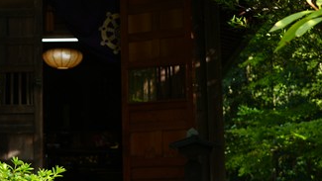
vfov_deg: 9.9
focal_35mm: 122
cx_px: 42
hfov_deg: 17.3
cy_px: -12
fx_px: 1042
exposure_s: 1/80
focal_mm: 37
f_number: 5
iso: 100
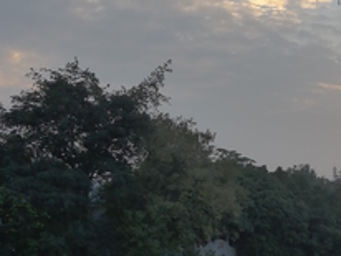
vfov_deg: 16.4
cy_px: 173
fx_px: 888
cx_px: 310
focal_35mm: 90
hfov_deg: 21.3
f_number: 2.5
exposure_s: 1/800
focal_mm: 6
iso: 160
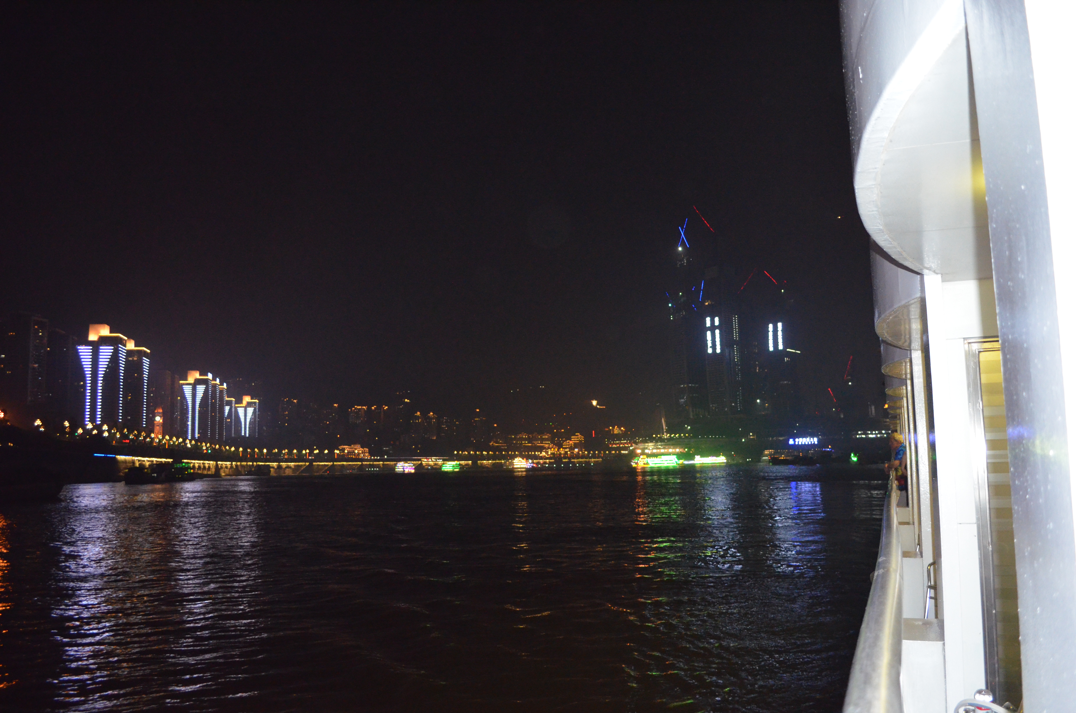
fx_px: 805
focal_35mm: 27
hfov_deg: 67.5
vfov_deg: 47.7
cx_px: 538
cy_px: 356
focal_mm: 18
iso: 3200
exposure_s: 1/60
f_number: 3.5
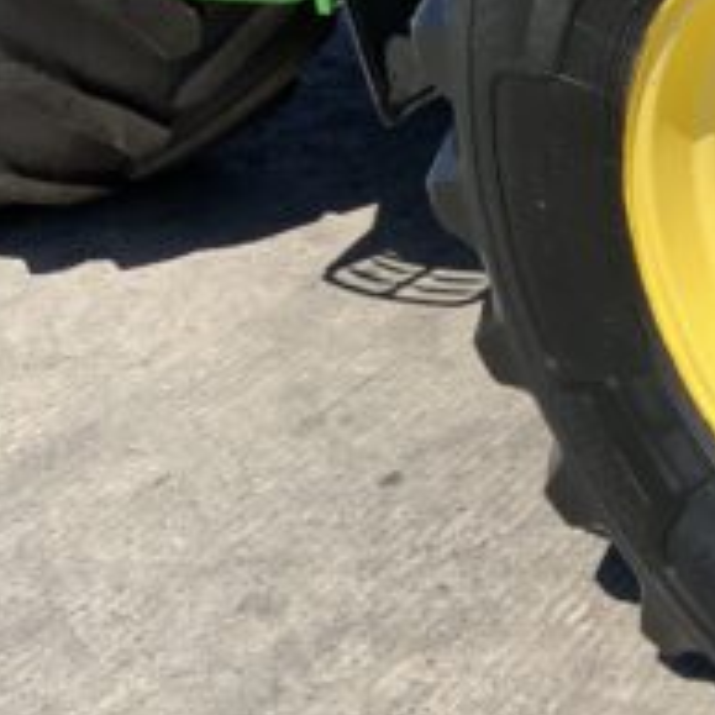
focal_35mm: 85
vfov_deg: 20.2
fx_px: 1986
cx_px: 1167
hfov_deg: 17.6
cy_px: 144
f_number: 1.8
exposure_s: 1/1250
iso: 16
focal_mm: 3
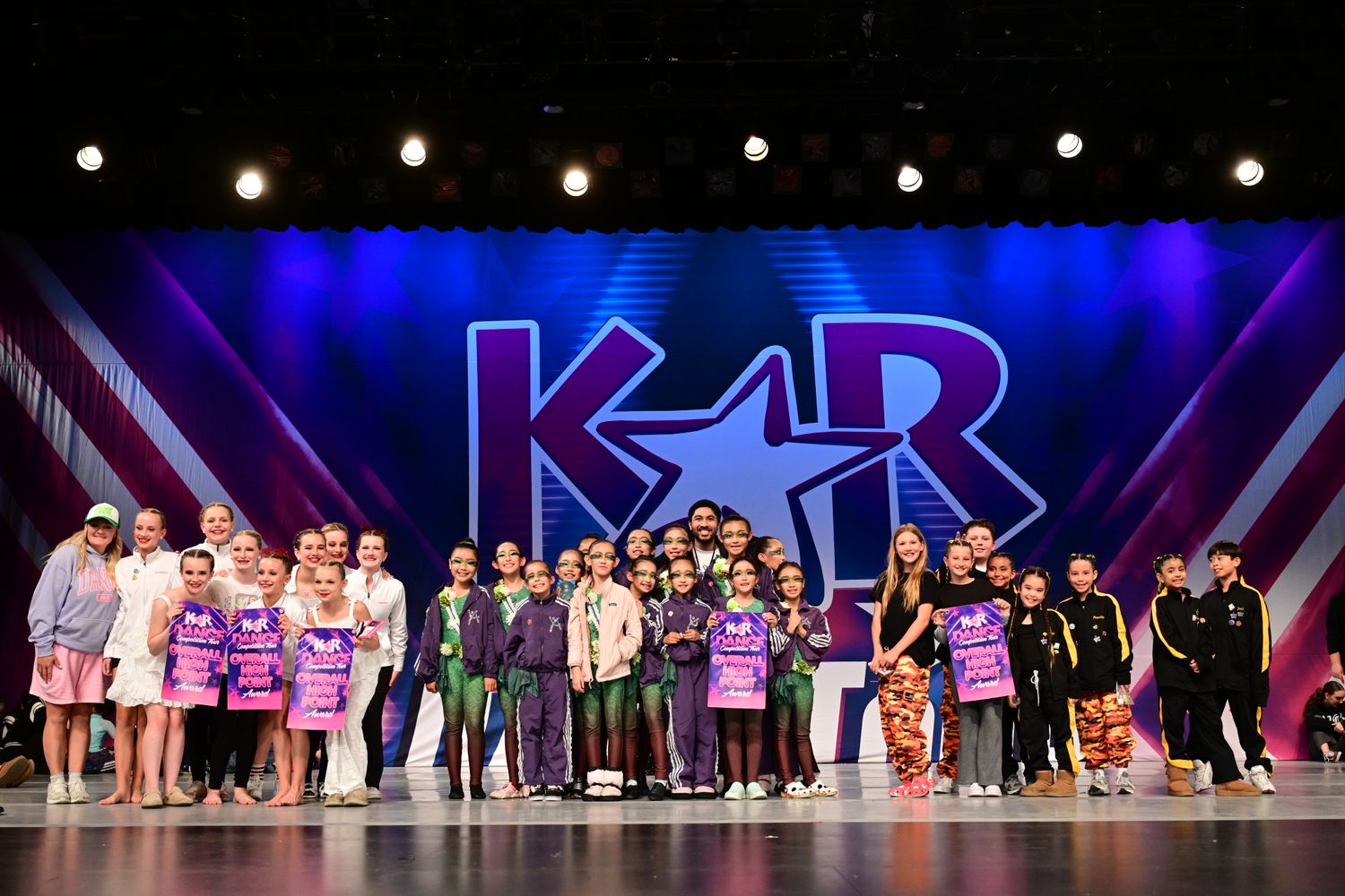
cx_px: 672
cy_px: 448
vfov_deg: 32.6
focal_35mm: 41
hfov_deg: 47.4
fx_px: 1532
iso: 2500
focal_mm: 41
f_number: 3.5
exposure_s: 1/800
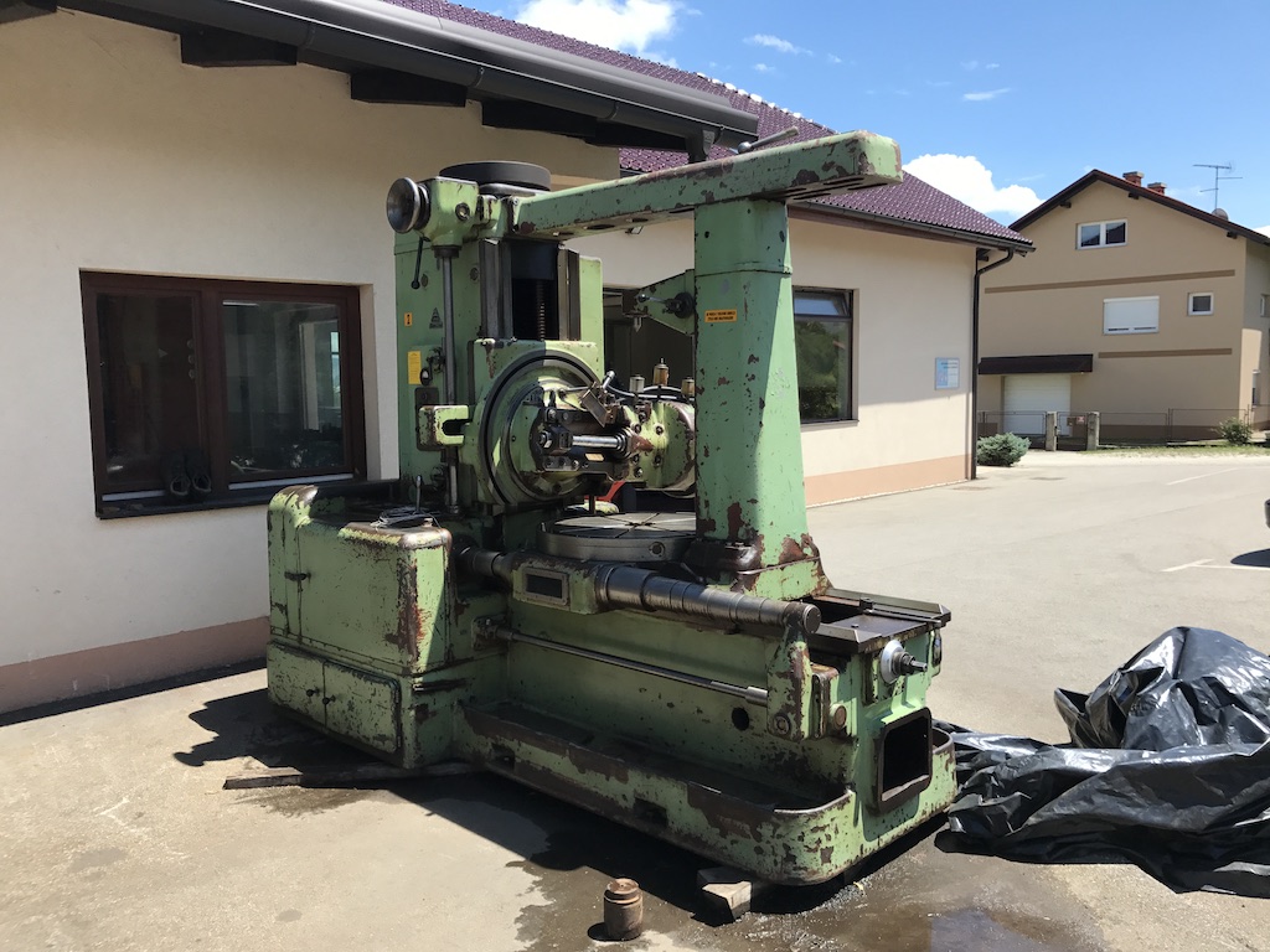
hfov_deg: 63.4
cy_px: 476
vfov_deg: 49.7
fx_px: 1027
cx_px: 635
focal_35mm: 28
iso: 20
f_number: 1.8
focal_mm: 3.99
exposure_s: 1/1312
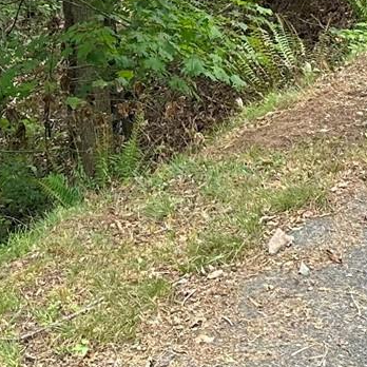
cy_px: -235
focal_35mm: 125
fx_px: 1499
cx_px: 179
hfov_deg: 14.0
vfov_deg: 13.0
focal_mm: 6.86
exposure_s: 1/121
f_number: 1.78
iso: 100
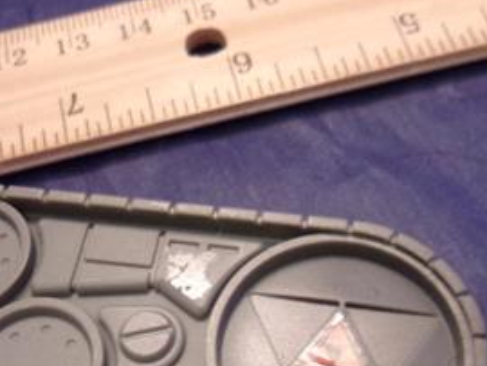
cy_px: 216
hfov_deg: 32.1
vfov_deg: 24.4
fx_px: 845
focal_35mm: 60
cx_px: 224
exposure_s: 1/24
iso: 400
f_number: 3
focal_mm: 4.9
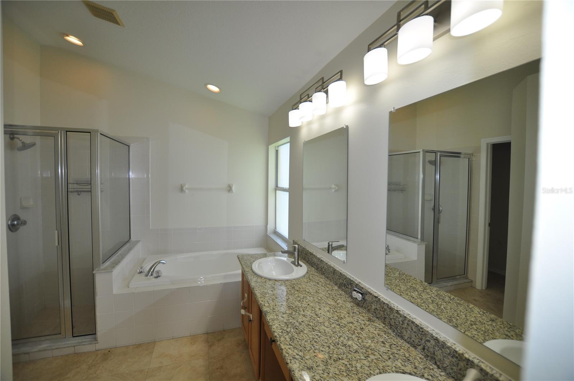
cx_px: 287
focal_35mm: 15
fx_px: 239
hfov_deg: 100.5
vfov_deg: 77.2
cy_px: 190
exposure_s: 1/200
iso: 280
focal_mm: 10
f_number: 3.5
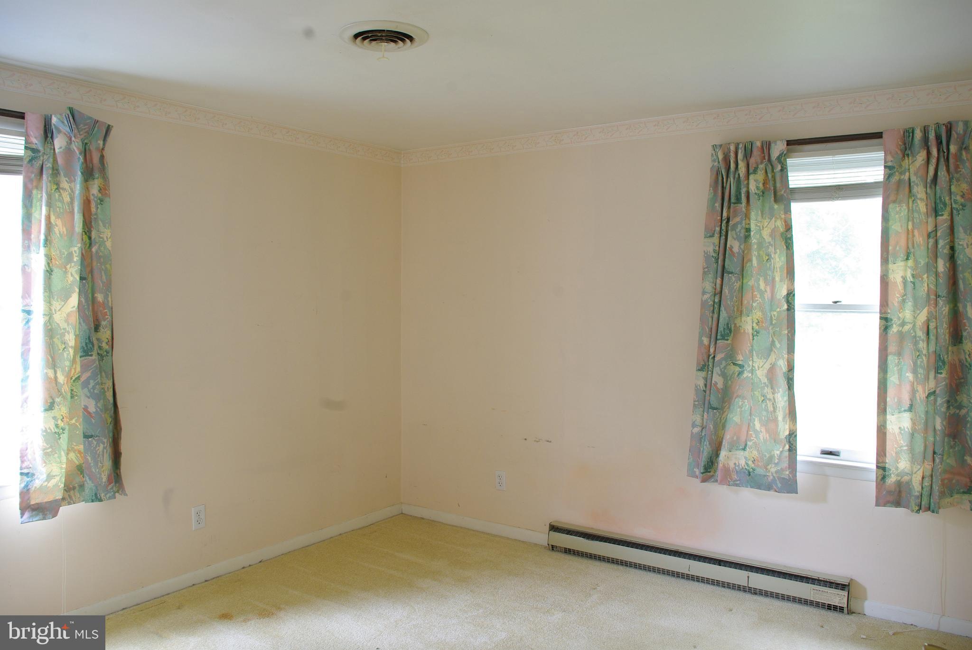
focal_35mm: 27
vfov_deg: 48.0
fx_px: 730
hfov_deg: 67.3
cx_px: 486
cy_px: 325
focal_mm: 18
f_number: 6.7
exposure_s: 1/1.43
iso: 200
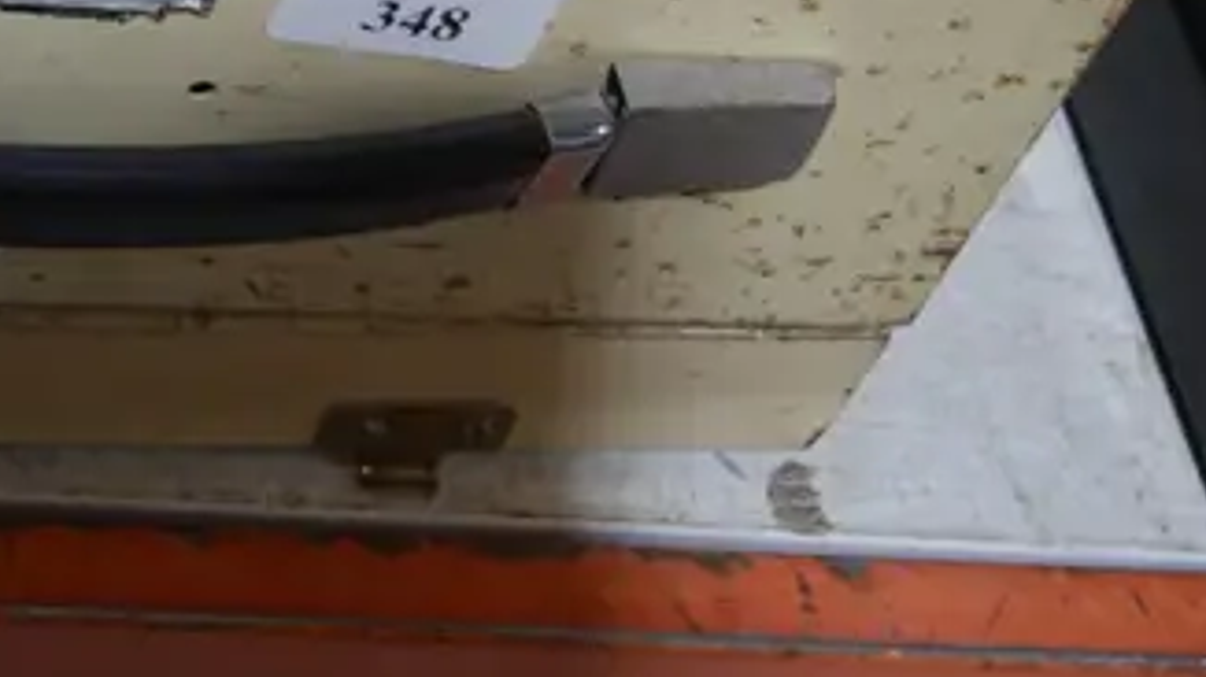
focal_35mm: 96
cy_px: -305
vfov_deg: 12.1
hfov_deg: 20.1
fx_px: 3068
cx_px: -422
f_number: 3.5
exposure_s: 1/60
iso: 200
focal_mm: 14
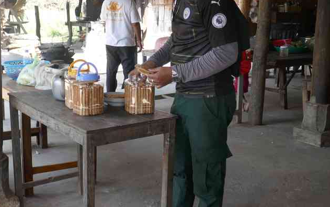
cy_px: 84
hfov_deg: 40.0
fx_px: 450
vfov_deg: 25.8
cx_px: 120
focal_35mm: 50
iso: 125
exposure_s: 1/100
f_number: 3.2
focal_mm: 11.3
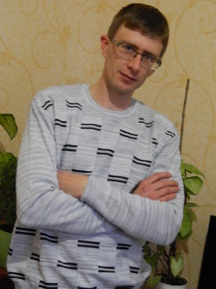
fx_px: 508
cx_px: 108
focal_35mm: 61
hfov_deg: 24.0
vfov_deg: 31.7
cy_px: 144
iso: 800
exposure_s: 1/20
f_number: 4
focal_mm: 10.9
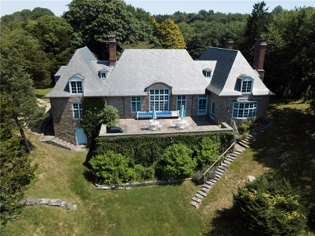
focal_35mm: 26
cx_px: 158
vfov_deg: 53.0
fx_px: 236
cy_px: 118
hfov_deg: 67.3
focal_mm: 4.73
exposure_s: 1/110
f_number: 2.2
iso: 100
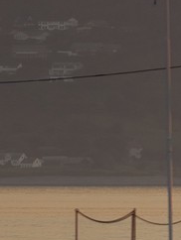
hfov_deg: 0.9
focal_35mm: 1617
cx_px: 700
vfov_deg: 1.2
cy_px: 152
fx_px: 11253
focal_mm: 170
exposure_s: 1/250
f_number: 2.8
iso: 100
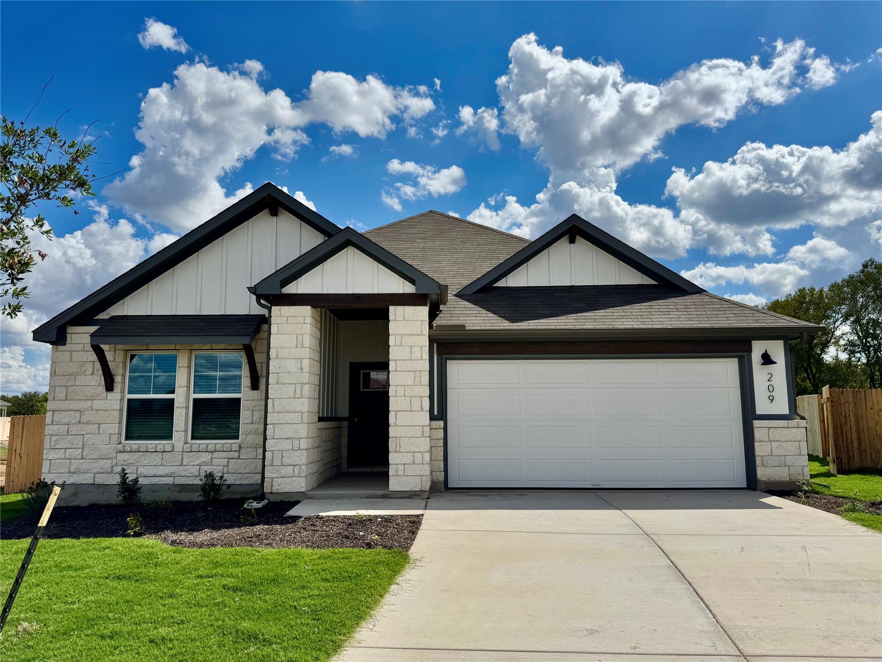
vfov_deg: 56.8
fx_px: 612
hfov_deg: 71.6
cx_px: 441
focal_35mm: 24
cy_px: 331
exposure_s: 1/12346
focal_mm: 6.76
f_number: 1.78
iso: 80
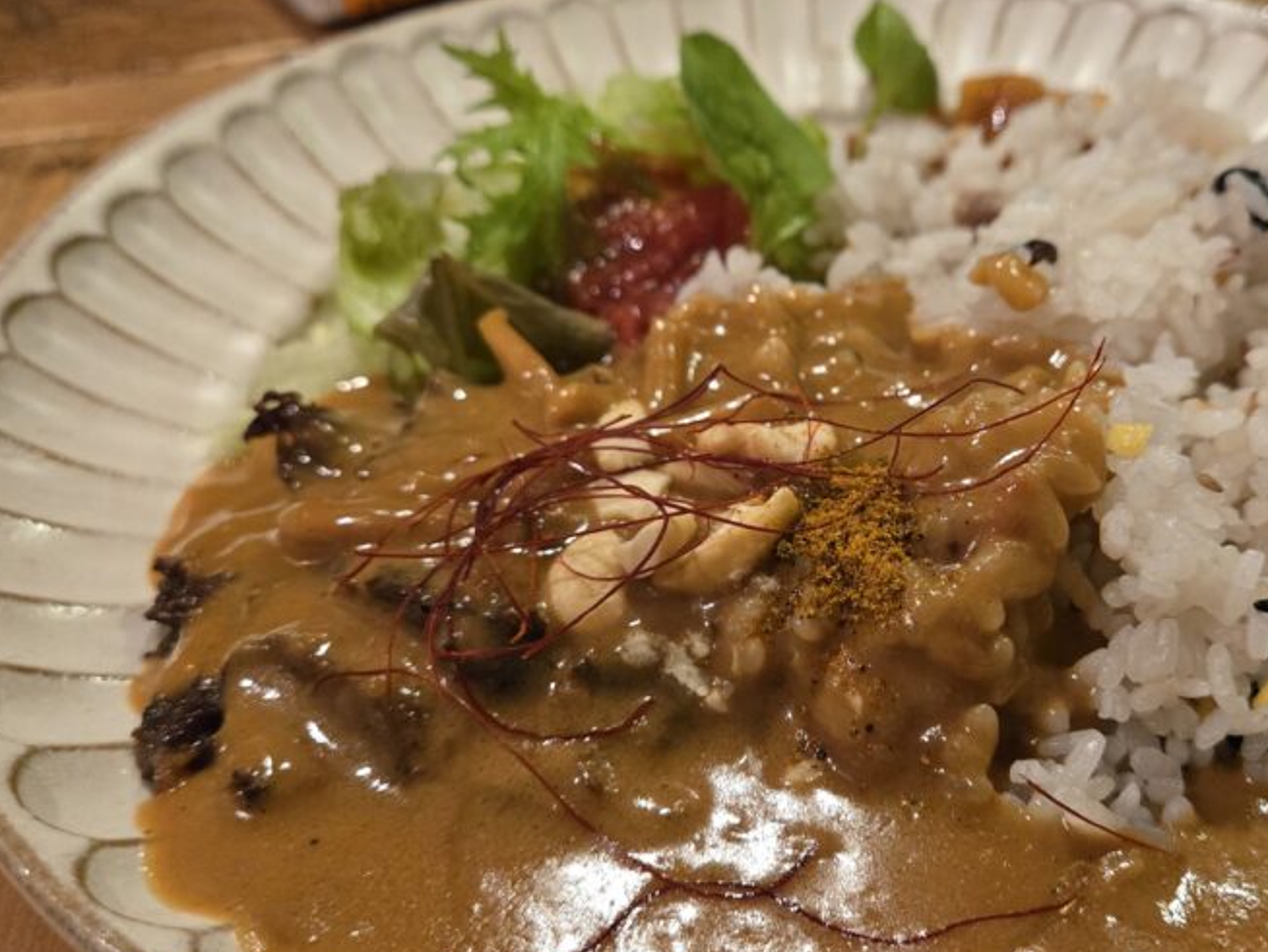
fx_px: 1319
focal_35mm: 36
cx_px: 824
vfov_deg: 39.7
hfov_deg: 50.6
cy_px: 479
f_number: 1.8
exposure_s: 1/100
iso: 1000
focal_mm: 5.4
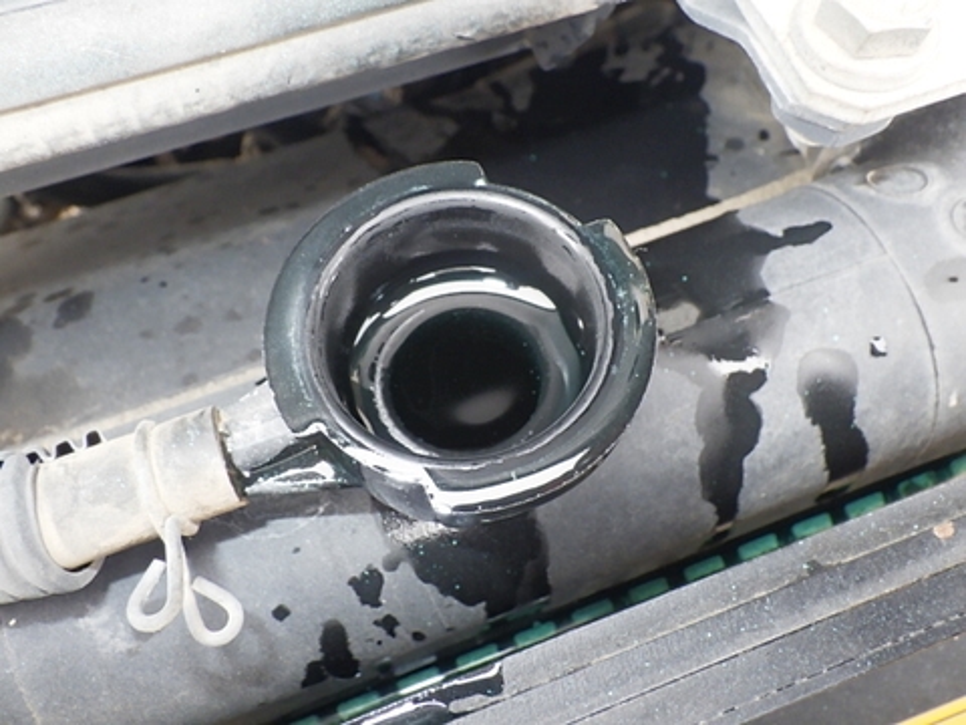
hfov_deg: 54.0
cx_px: 483
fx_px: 949
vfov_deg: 41.8
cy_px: 362
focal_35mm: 34
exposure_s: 1/50
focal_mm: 6.1
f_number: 4.6
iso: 400
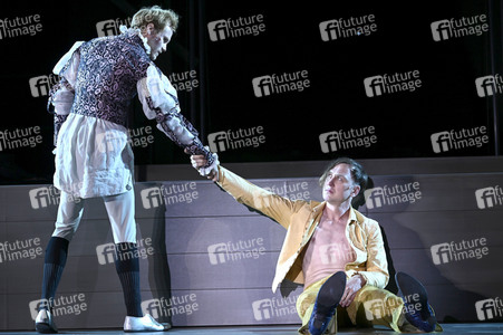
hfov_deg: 21.7
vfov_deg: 14.5
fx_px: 1312
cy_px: 168
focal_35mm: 94
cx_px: 252
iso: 640
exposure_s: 1/60
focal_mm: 94
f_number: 6.3
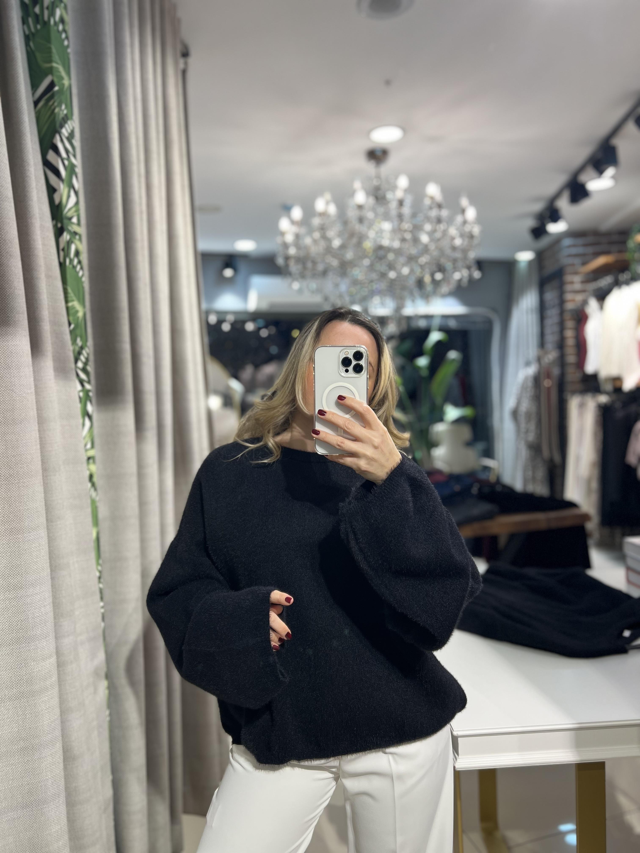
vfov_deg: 67.3
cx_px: 320
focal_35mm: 26
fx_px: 641
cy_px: 426
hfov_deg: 53.1
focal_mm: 5.7
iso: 80
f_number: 1.5
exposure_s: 1/100
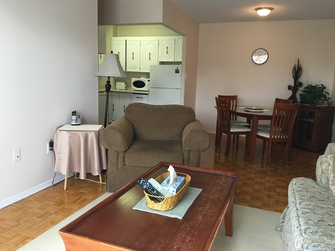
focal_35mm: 29
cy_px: 126
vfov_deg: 48.2
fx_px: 281
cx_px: 168
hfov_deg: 61.7
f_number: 2.2
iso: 100
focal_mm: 4.15
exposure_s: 1/30
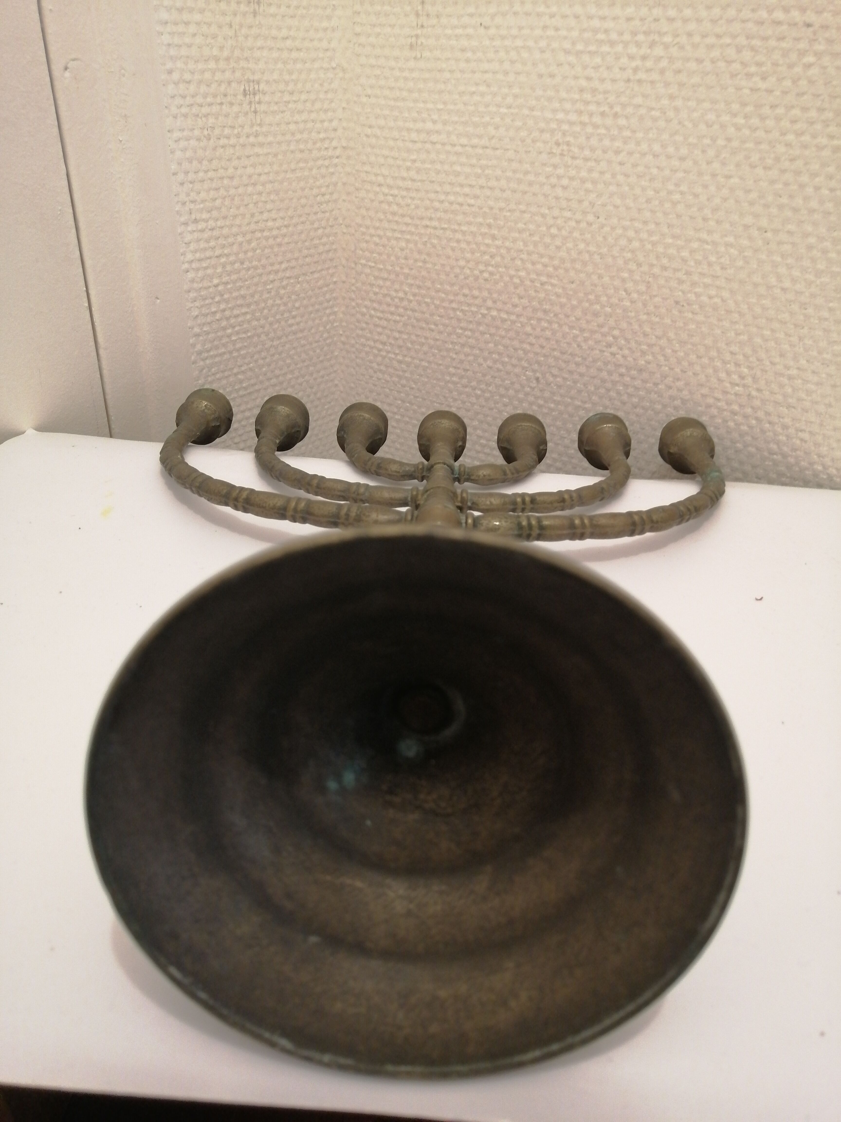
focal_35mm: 26
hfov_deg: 53.1
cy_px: 561
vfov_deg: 67.3
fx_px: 842
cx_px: 420
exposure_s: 1/25
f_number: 1.8
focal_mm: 3.96
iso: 320
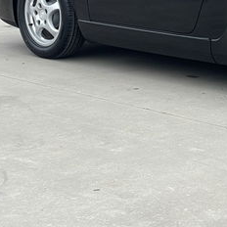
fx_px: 1128
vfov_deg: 11.4
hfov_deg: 11.2
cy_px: 8
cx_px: 301
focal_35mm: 152
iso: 25
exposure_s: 1/120
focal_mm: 6
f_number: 2
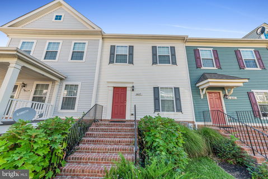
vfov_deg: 90.1
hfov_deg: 112.6
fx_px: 89
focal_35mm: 12
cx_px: 134
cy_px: 90
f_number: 11
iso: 250
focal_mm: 12
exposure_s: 1/60
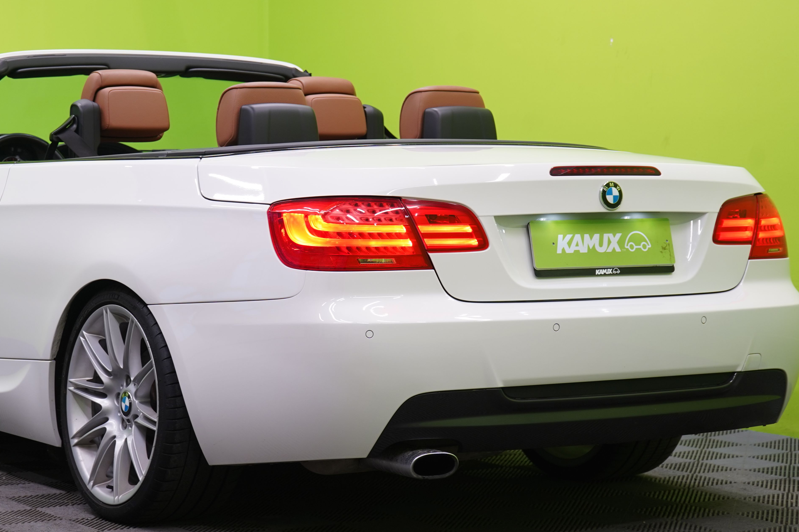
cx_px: 279
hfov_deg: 21.4
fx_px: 2108
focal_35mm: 95
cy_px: 184
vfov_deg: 14.4
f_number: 5.6
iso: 400
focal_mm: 60
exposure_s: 1/30
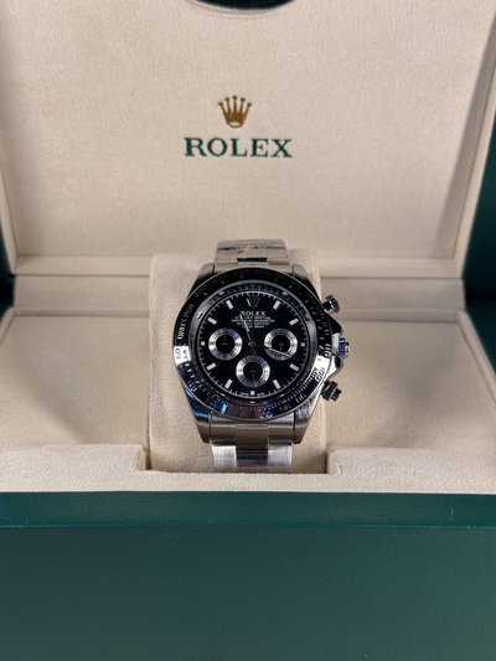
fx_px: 917
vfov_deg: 39.6
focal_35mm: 48
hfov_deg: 30.3
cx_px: 248
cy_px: 330
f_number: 1.78
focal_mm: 6.76
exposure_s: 1/250
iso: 64
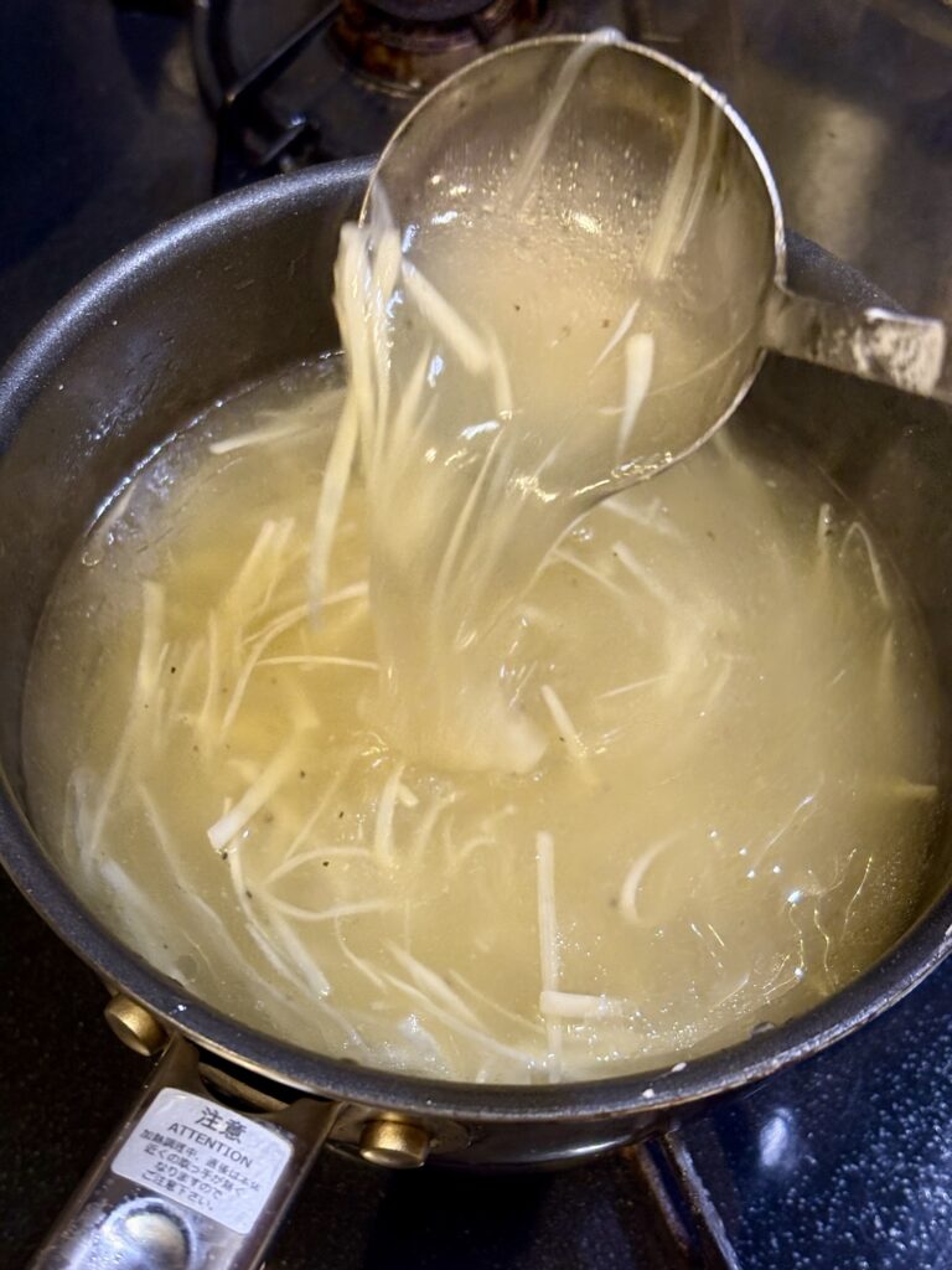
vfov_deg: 36.8
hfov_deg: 28.0
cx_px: 476
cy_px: 635
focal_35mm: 52
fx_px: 1907
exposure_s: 1/33
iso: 100
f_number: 1.6
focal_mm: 5.96
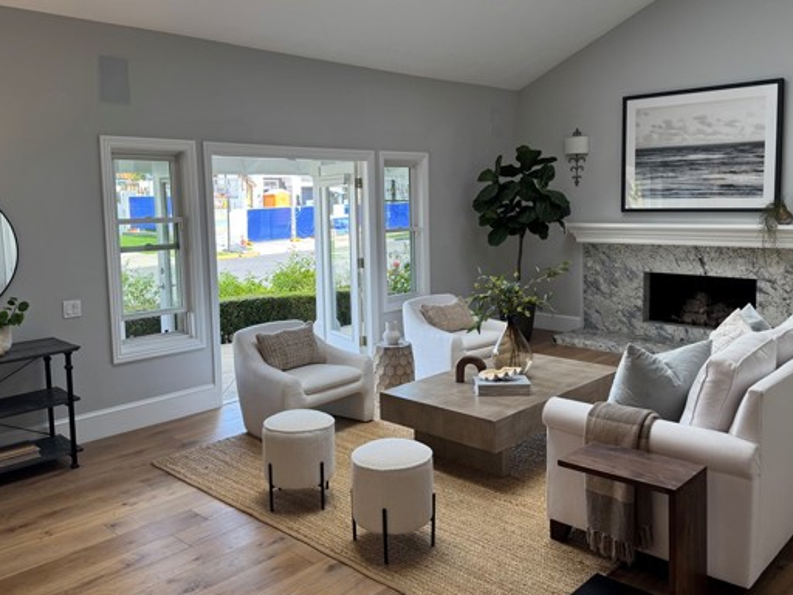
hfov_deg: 60.0
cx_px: 384
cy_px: 260
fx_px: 687
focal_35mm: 30
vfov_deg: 46.7
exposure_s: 1/158
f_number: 1.78
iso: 80
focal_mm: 6.76
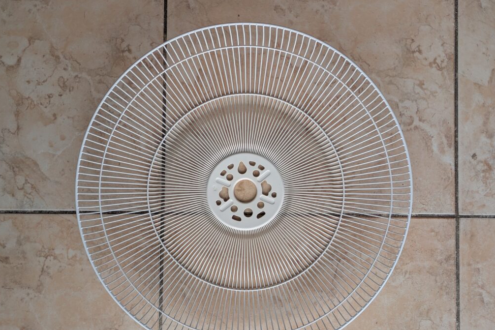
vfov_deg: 25.0
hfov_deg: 36.9
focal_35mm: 54
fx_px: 743
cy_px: 188
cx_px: 245
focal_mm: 5.43
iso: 45
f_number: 1.89
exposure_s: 1/201
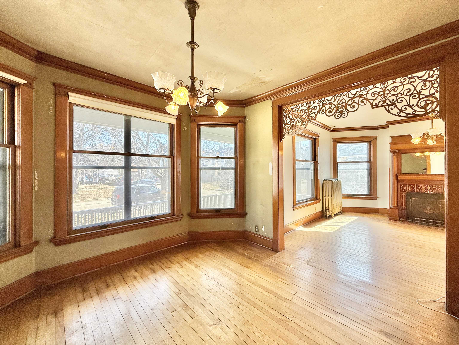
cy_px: 172
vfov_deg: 85.7
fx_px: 186
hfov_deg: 102.1
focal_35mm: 14
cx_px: 230
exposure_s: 1/120
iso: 50
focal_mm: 2.22
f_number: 2.2
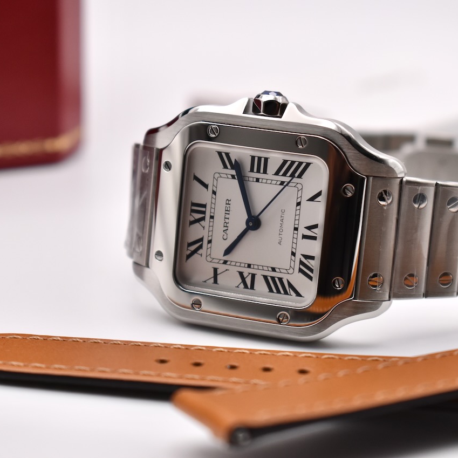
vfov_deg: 17.4
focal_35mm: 100
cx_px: 254
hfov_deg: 17.4
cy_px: 230
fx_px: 1497
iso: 720
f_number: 5.6
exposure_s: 1/125
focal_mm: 52
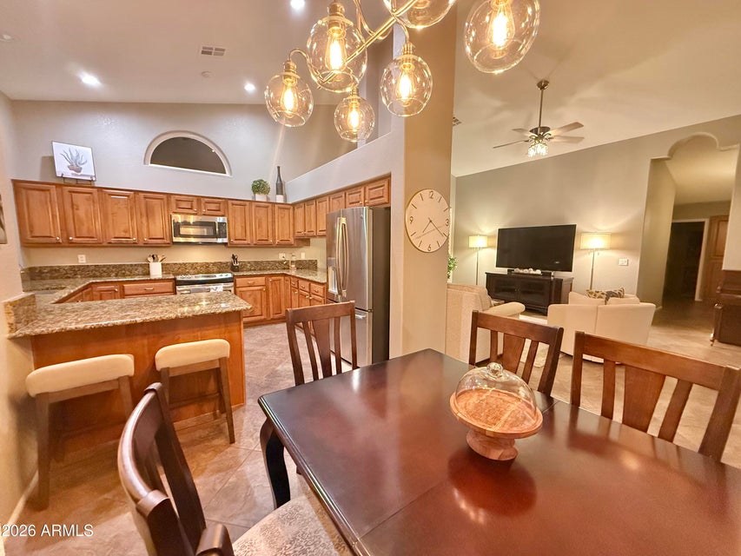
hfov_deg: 102.1
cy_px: 278
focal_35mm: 14
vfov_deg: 85.7
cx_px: 370
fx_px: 300
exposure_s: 1/60
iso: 800
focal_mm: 2.22
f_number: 2.2
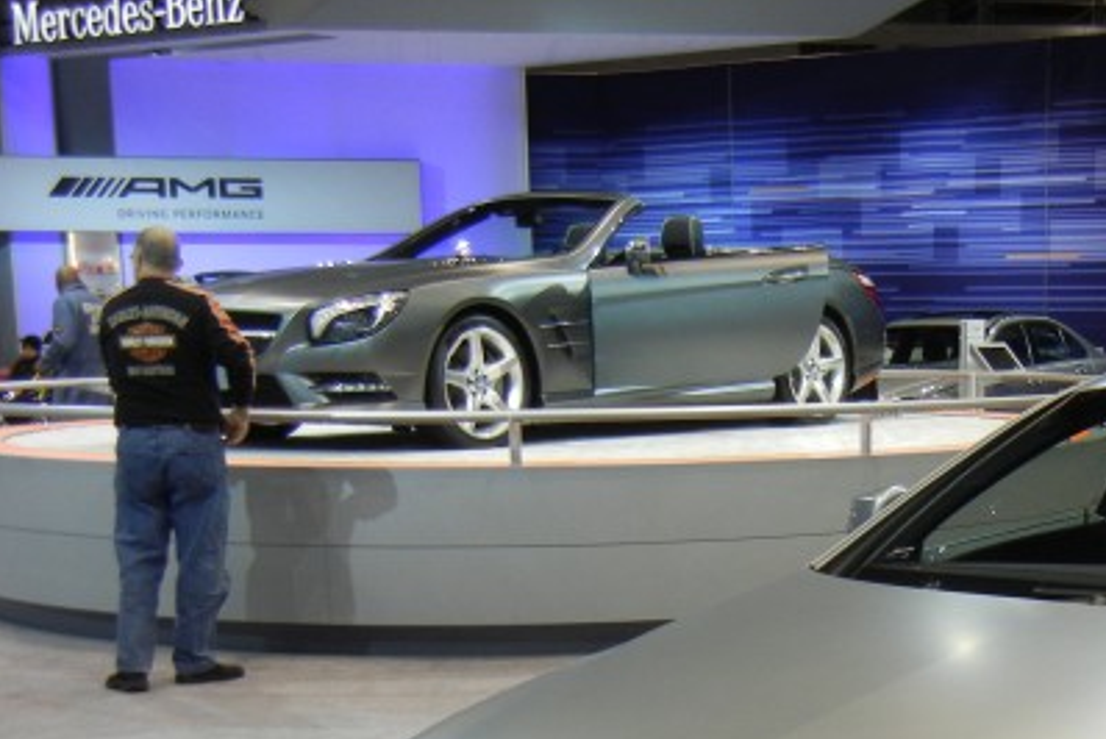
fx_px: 2183
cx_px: 886
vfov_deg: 18.7
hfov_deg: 27.8
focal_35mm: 71
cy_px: 758
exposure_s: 1/60
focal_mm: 6.2
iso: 194
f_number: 3.6
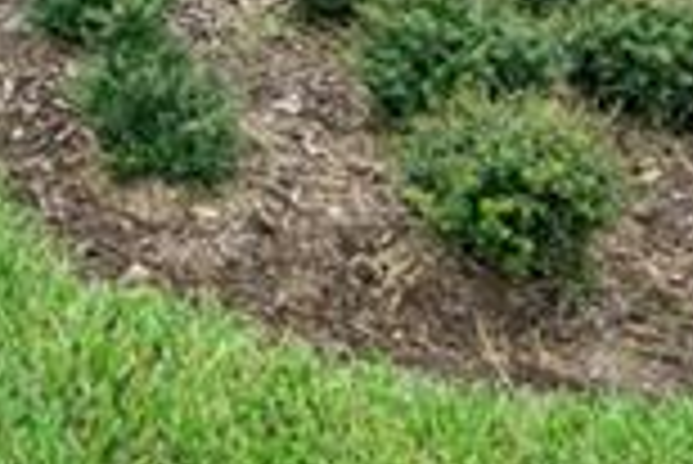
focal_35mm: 113
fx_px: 2177
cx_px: -459
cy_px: -640
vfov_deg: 10.5
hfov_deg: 16.0
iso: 320
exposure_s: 1/750
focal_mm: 17
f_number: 11
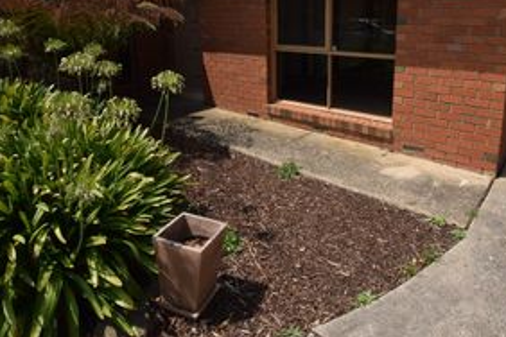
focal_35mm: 25
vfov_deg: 49.5
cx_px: 292
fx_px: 351
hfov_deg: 71.1
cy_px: 89
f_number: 9
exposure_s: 1/200
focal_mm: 10
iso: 100
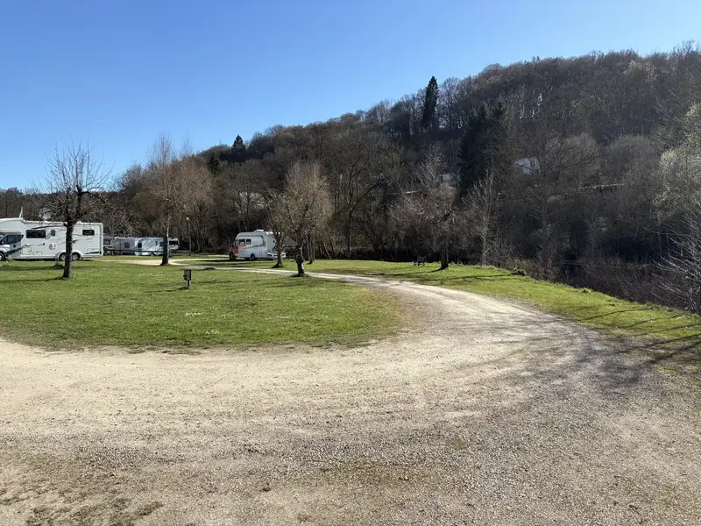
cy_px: 263
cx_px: 350
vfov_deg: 53.1
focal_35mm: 26
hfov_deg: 67.3
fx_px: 527
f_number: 1.6
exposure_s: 1/2747
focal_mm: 5.96
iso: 50
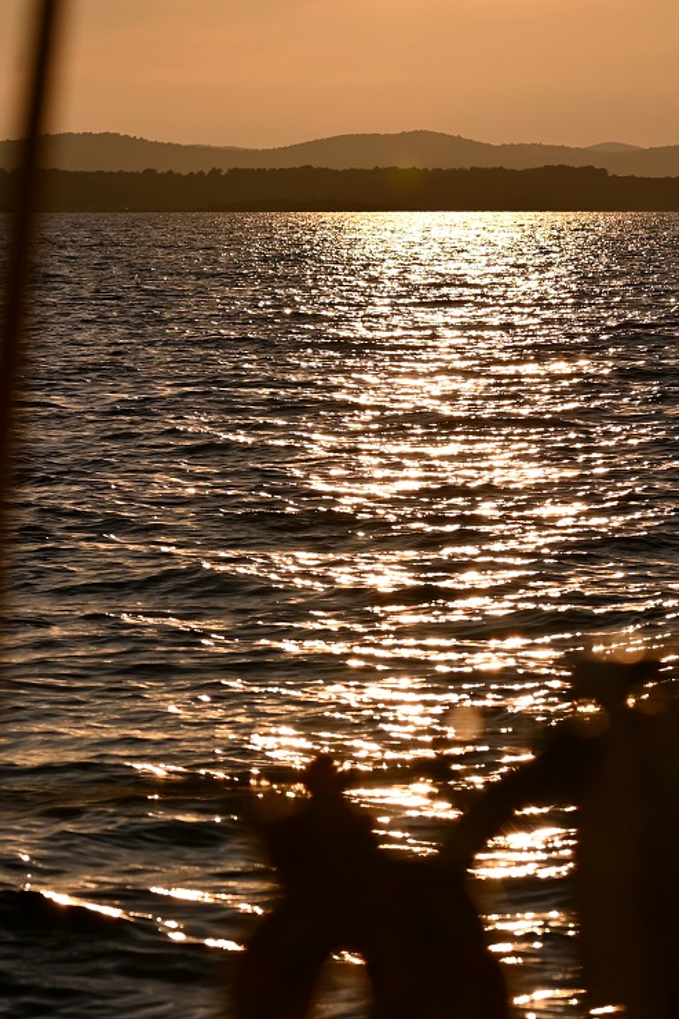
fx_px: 6312
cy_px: 344
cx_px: 370
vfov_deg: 9.2
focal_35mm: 223
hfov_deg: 6.2
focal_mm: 110
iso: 100
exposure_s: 1/1250
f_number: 9
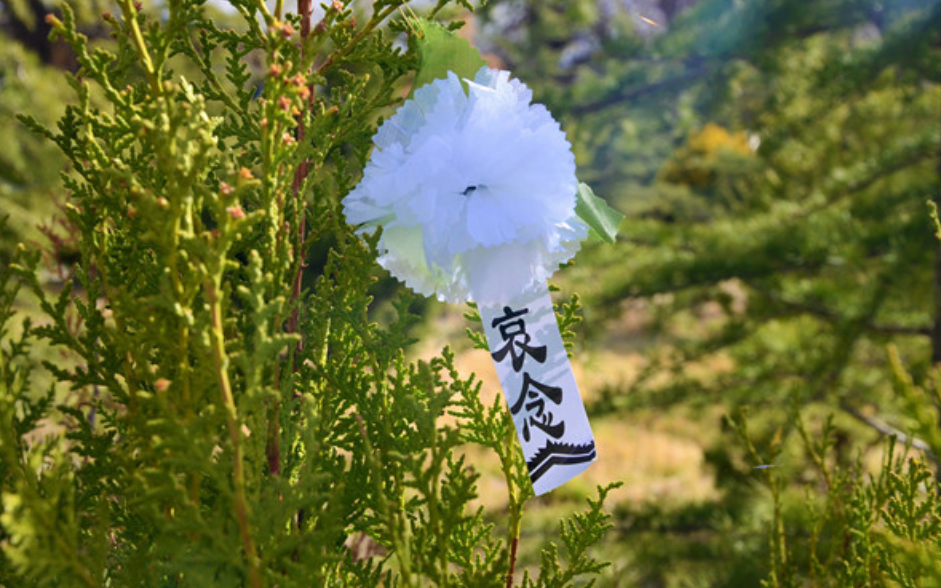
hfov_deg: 34.5
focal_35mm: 59
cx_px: 471
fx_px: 1513
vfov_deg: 22.0
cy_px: 277
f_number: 10
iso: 100
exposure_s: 1/125
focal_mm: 38
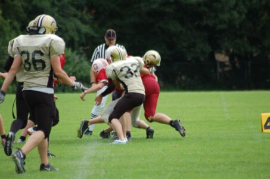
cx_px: 135
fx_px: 3368
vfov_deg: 3.0
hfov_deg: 4.6
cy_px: 90
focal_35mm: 450
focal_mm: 300
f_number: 5.6
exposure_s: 1/800
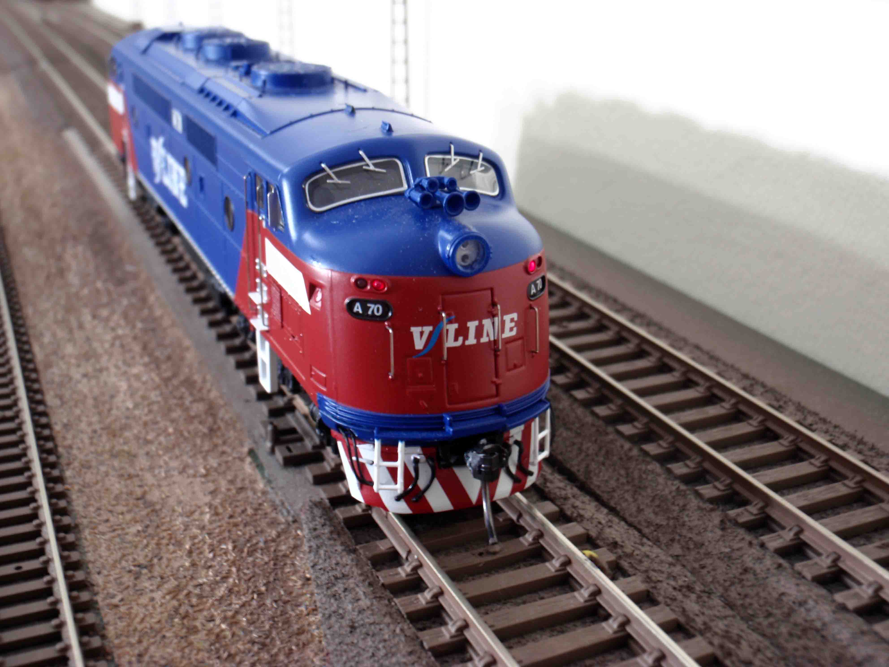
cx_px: 444
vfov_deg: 36.0
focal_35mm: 40
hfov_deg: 46.8
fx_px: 1027
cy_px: 334
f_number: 3.9
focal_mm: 7.25
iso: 64
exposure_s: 1/4
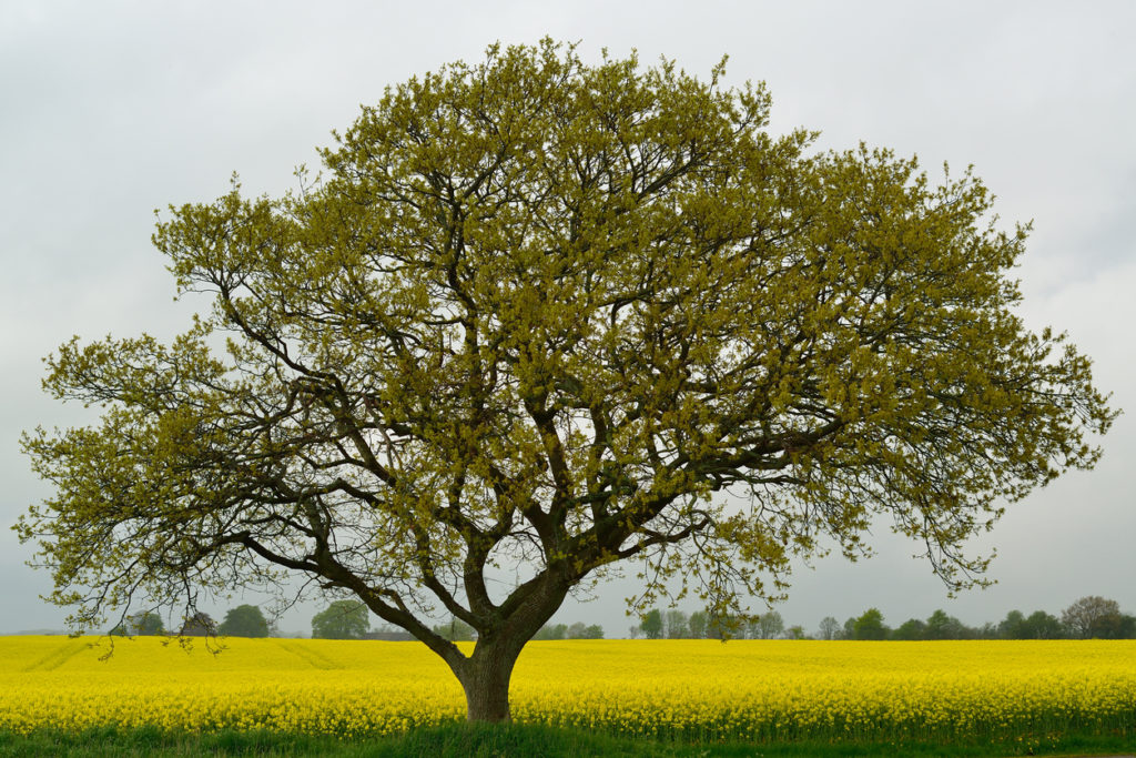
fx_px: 1578
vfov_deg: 27.0
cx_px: 568
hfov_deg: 39.6
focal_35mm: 50
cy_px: 379
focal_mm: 50
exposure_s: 1/1000
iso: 400
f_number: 8
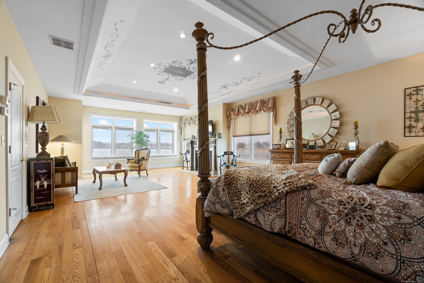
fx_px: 177
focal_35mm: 15
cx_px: 212
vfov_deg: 77.3
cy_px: 142
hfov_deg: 100.4
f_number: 7.1
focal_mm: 10
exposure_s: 1/3
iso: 400
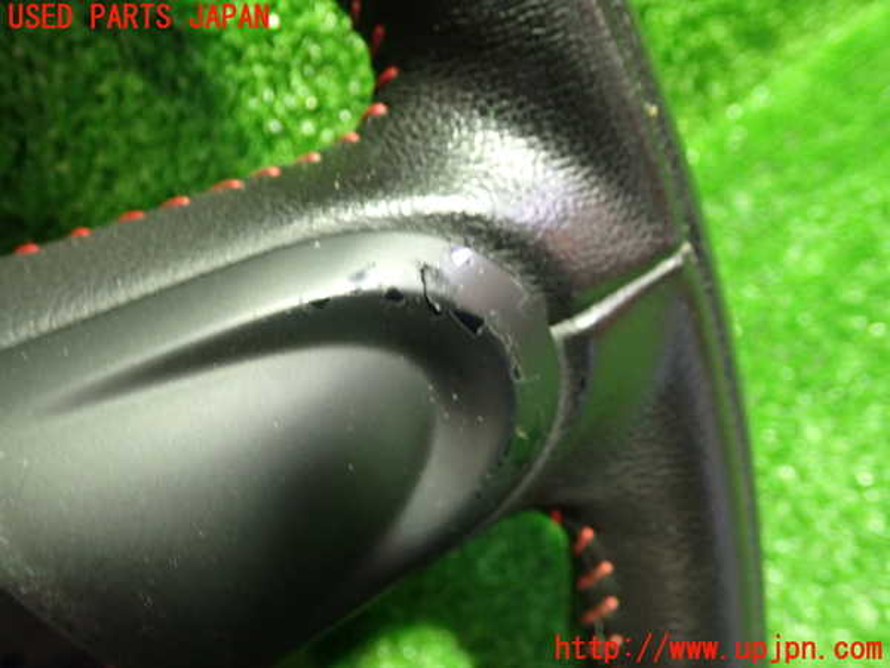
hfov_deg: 60.0
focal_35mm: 30
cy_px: 334
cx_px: 445
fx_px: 771
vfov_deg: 46.8
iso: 800
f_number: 2.3
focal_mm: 5.4
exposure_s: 1/25
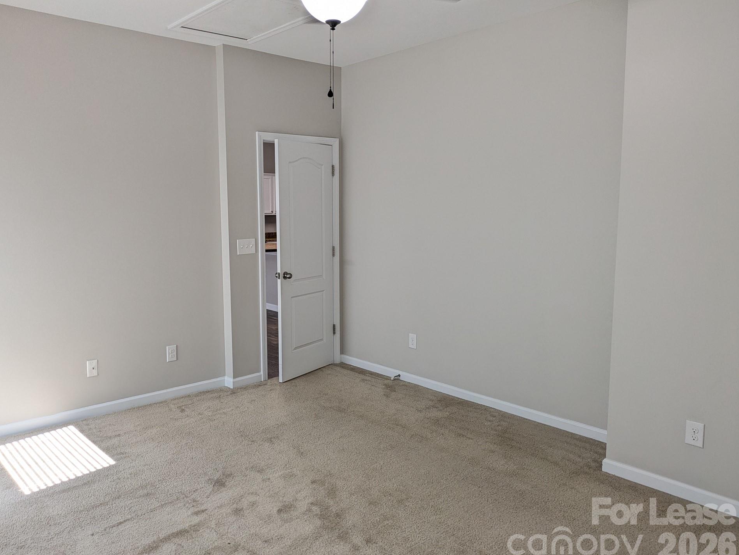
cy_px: 274
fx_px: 577
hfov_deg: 65.2
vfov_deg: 51.4
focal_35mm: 27
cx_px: 343
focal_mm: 5.43
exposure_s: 1/60
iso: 167
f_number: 1.89
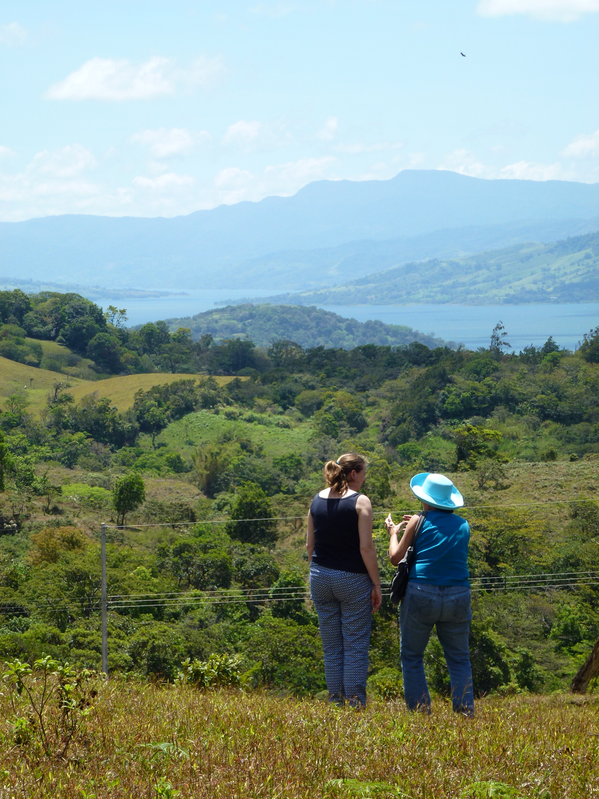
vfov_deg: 16.3
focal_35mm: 121
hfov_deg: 12.2
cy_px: 400
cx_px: 300
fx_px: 2792
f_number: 5.1
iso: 100
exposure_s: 1/400
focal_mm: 21.7
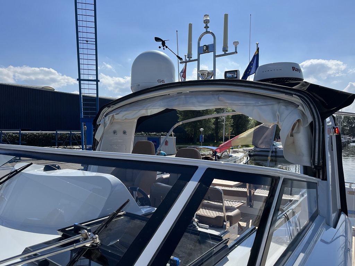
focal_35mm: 26
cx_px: 178
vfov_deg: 53.1
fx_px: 267
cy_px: 133
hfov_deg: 67.3
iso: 50
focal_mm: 5.1
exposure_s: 1/5319
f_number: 1.6
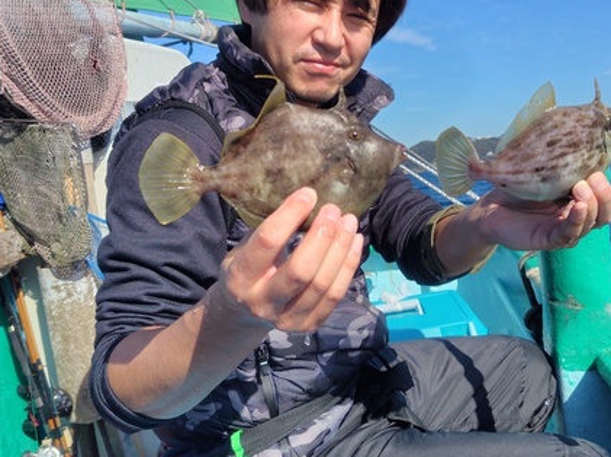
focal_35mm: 35
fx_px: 617
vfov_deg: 40.4
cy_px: 178
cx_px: 345
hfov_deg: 52.5
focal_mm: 5.6
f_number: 1.9
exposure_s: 1/1256
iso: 50
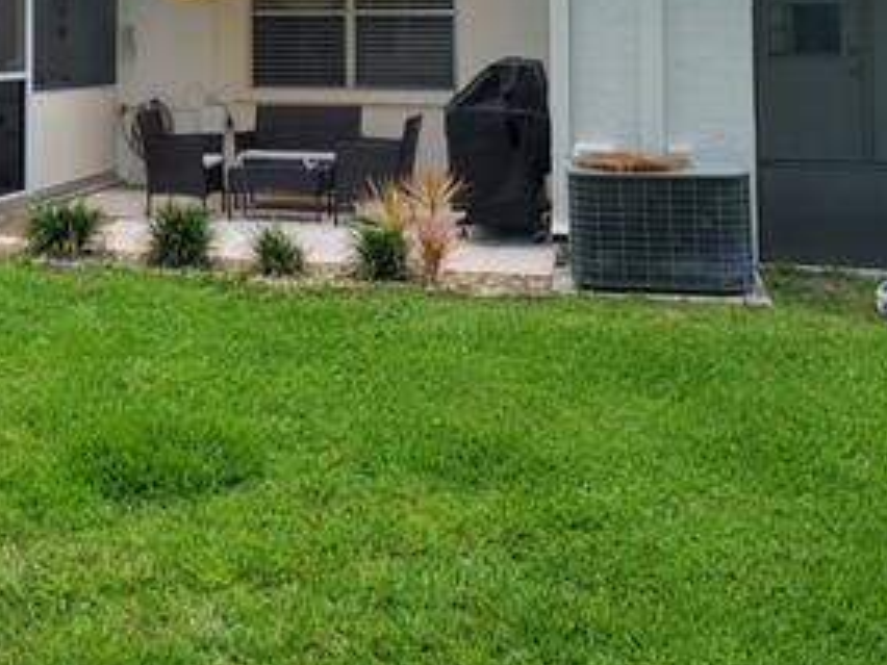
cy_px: -19
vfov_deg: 25.5
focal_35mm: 54
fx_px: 1384
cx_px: 175
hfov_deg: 34.4
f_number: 1.8
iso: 16
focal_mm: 6.7
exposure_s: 1/1250
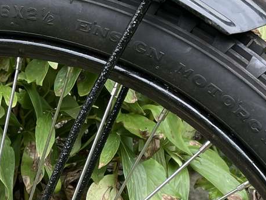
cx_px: -36
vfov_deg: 12.6
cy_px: 285
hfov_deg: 16.8
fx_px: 868
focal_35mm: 113
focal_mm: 4.2
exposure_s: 1/137
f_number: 1.6
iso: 32
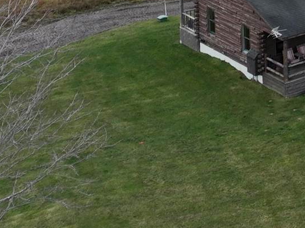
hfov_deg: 12.7
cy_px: -288
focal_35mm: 136
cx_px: 616
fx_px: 1198
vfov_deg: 9.8
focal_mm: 12.29
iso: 130
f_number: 2.8
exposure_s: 1/120
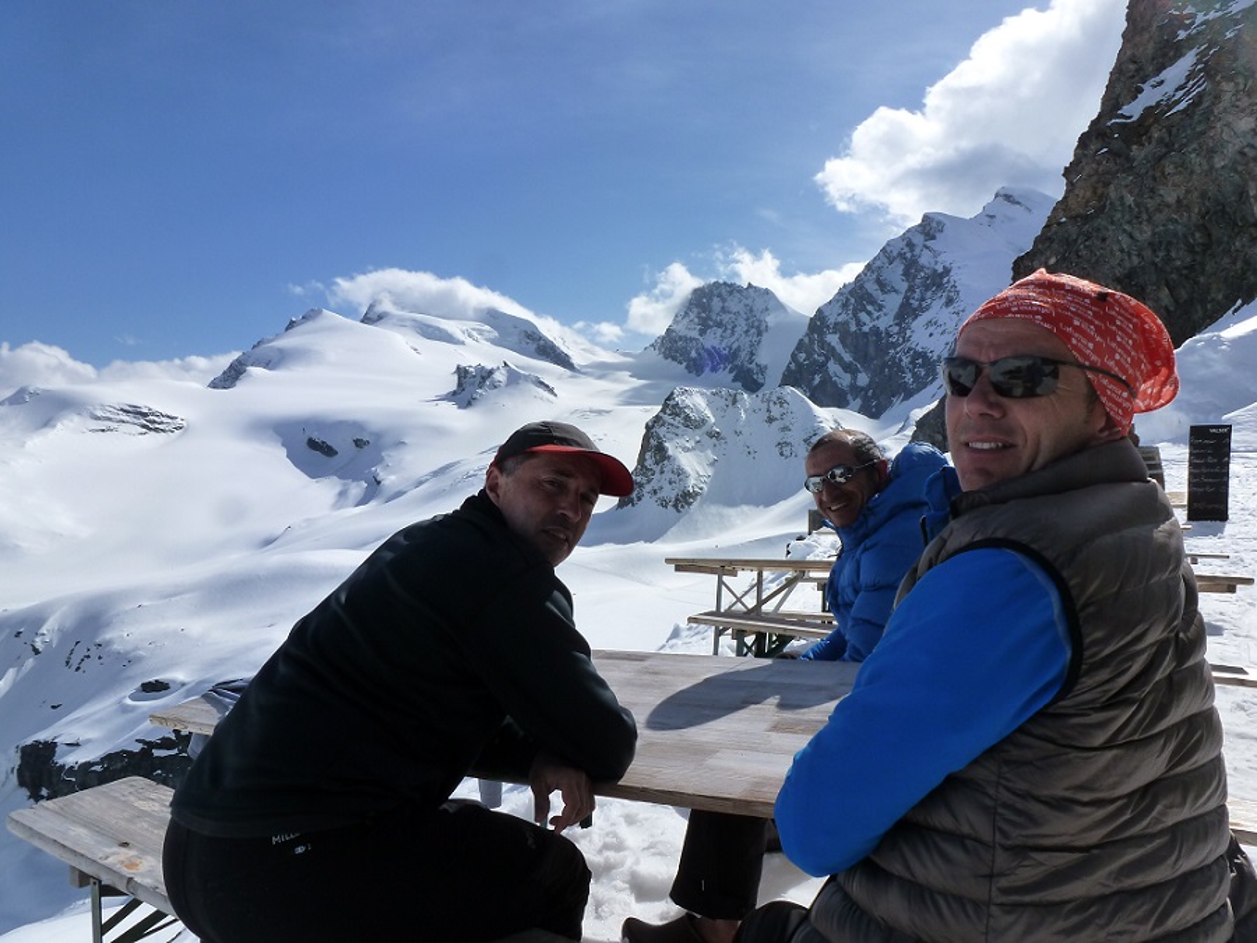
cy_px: 472
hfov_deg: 71.6
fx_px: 872
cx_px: 628
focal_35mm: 24
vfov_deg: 56.8
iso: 160
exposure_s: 1/800
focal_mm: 4.3
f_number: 5.6
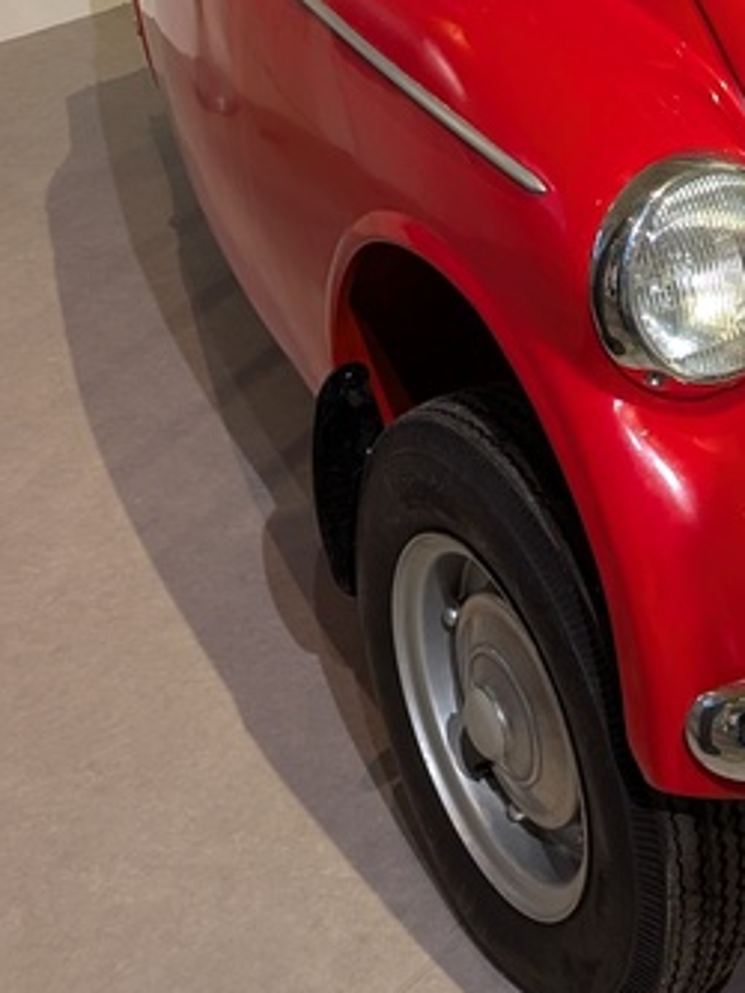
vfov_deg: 25.8
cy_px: -83
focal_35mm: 70
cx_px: 915
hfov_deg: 19.7
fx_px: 2007
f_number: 1.68
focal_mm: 6.9
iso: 112
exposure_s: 1/33.3
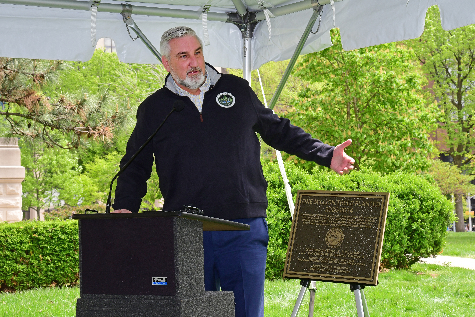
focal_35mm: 87
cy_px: 158
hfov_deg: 23.4
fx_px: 1148
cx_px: 238
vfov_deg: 15.7
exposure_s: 1/250
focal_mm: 58
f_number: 11
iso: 800
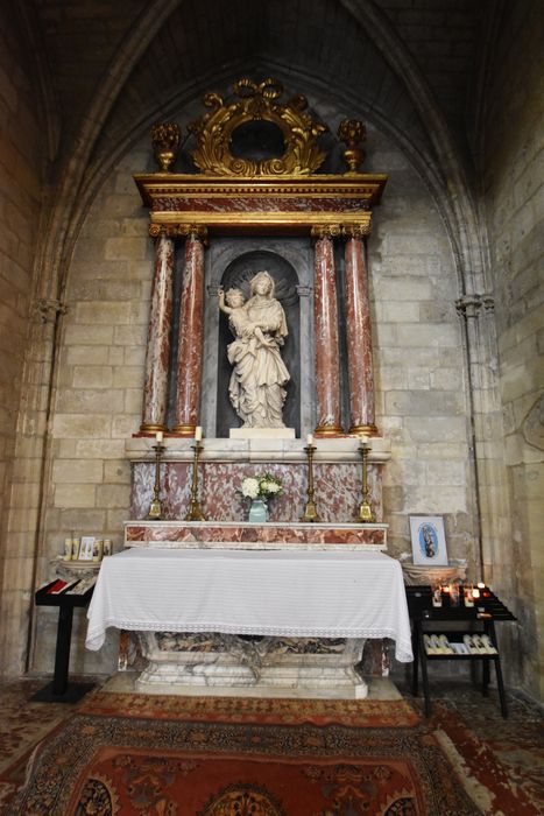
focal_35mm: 20
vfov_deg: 85.4
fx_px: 442
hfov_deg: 63.2
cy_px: 408
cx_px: 272
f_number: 3.8
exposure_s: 1/60
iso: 4500
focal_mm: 13
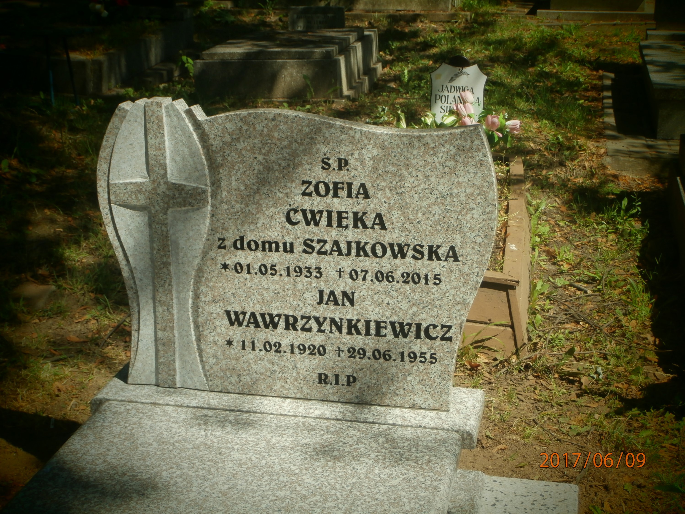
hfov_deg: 33.8
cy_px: 257
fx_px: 1128
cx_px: 342
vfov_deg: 25.7
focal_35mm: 57
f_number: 4.5
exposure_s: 1/500
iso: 100
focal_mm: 10.11
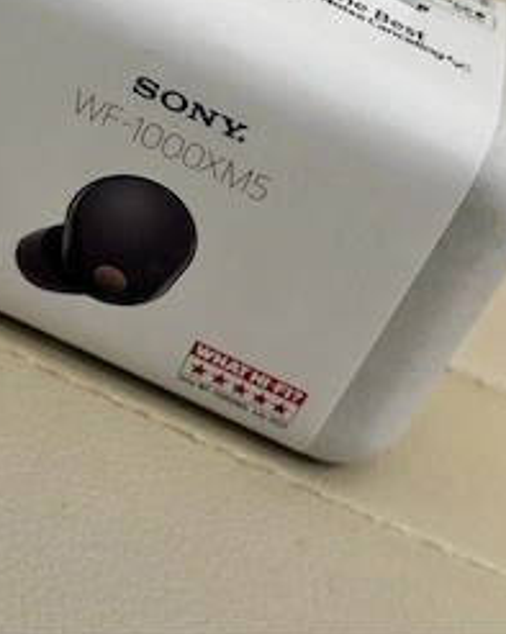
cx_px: 180
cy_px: 126
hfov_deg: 20.1
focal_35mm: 76
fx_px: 1425
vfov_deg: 24.7
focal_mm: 6.76
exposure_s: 1/60
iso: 160
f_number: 1.78
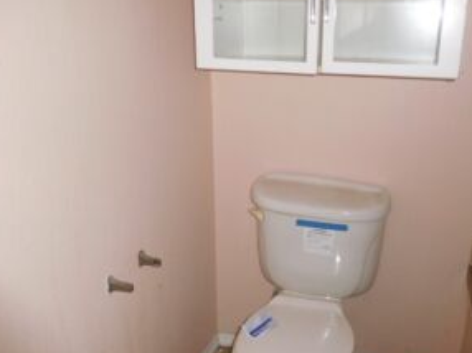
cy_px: 195
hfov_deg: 52.3
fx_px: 477
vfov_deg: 40.6
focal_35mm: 35
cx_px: 286
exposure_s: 1/30
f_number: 3.4
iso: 200
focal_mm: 4.5
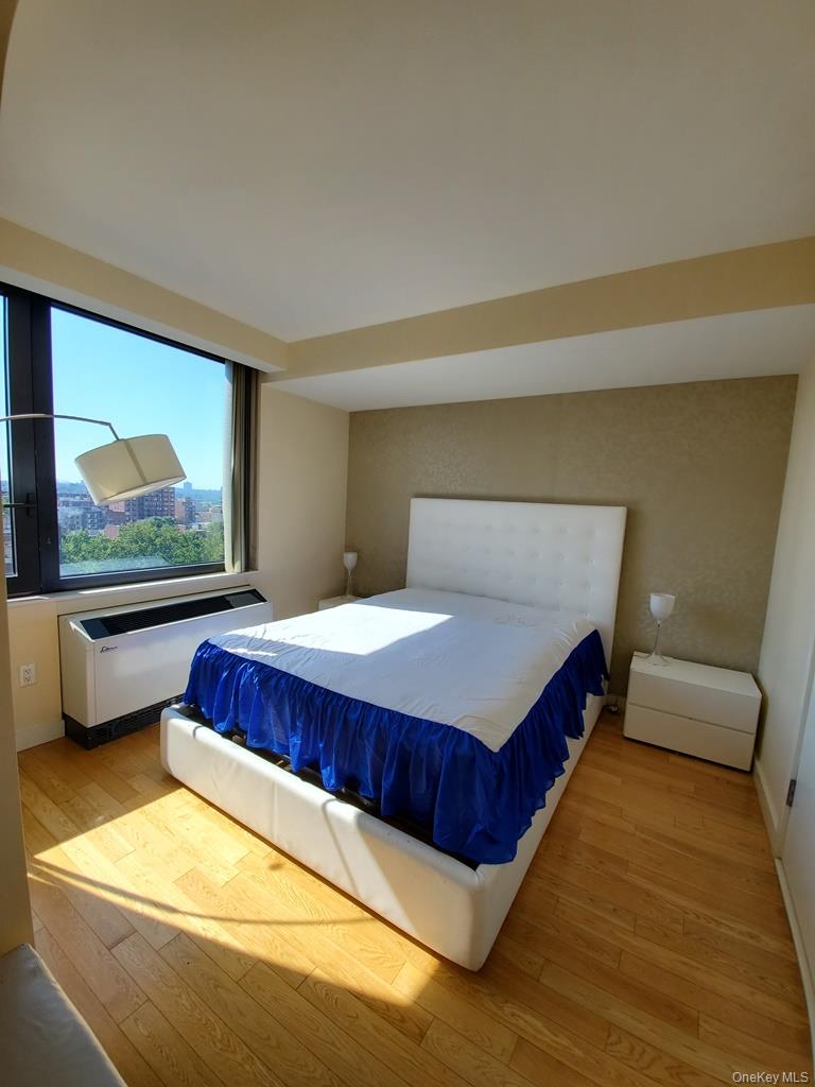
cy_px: 544
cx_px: 408
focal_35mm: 13
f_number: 2.2
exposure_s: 1/440
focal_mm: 1.8
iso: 50
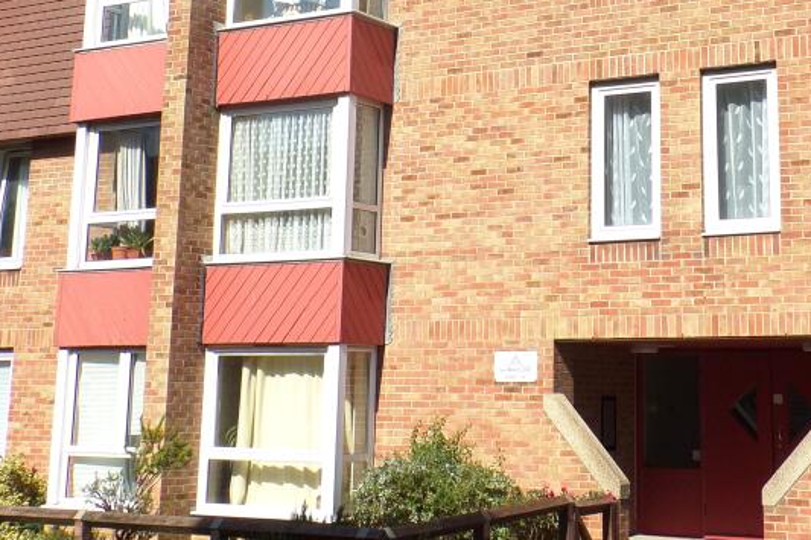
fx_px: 1441
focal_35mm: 64
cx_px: 549
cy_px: 53
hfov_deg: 31.2
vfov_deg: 20.8
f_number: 4.6
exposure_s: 1/550
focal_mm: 5.8
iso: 80
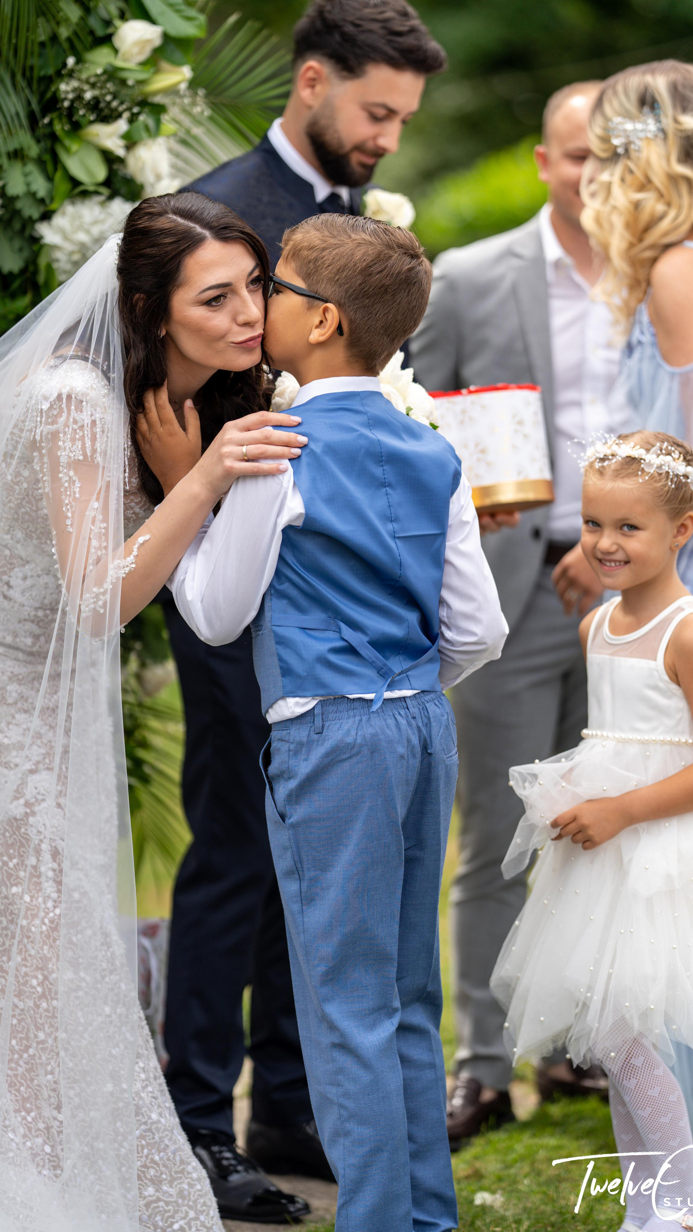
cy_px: 617
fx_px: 4639
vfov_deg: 15.1
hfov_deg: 8.5
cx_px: 364
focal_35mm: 142
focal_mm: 135
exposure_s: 1/2000
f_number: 1.8
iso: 100
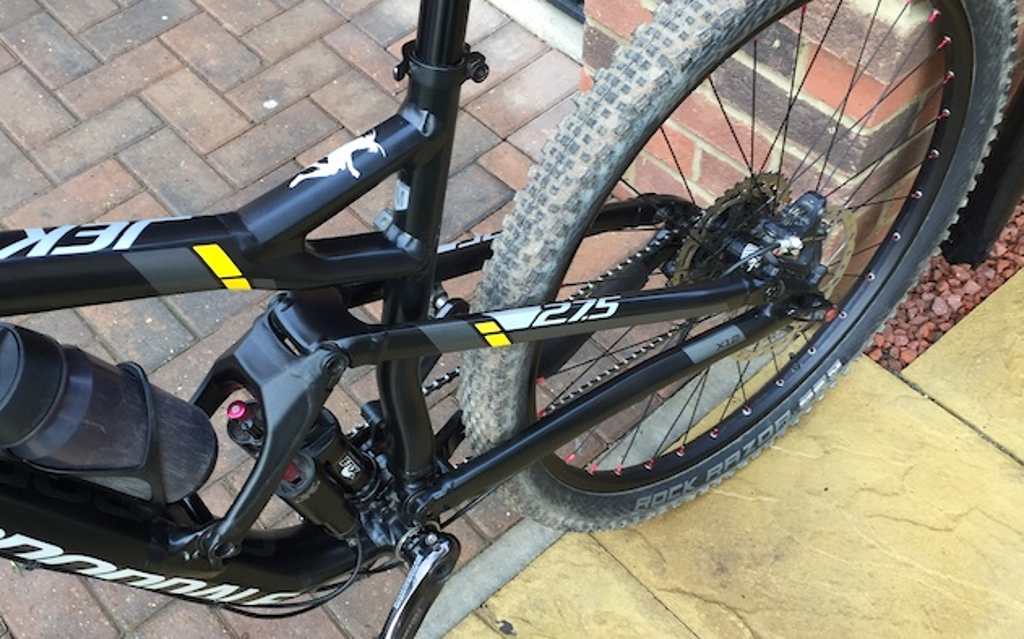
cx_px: 466
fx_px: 1088
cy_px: 392
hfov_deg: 50.3
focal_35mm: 39
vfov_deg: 32.6
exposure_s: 1/50
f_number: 2.2
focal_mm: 4.15
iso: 40
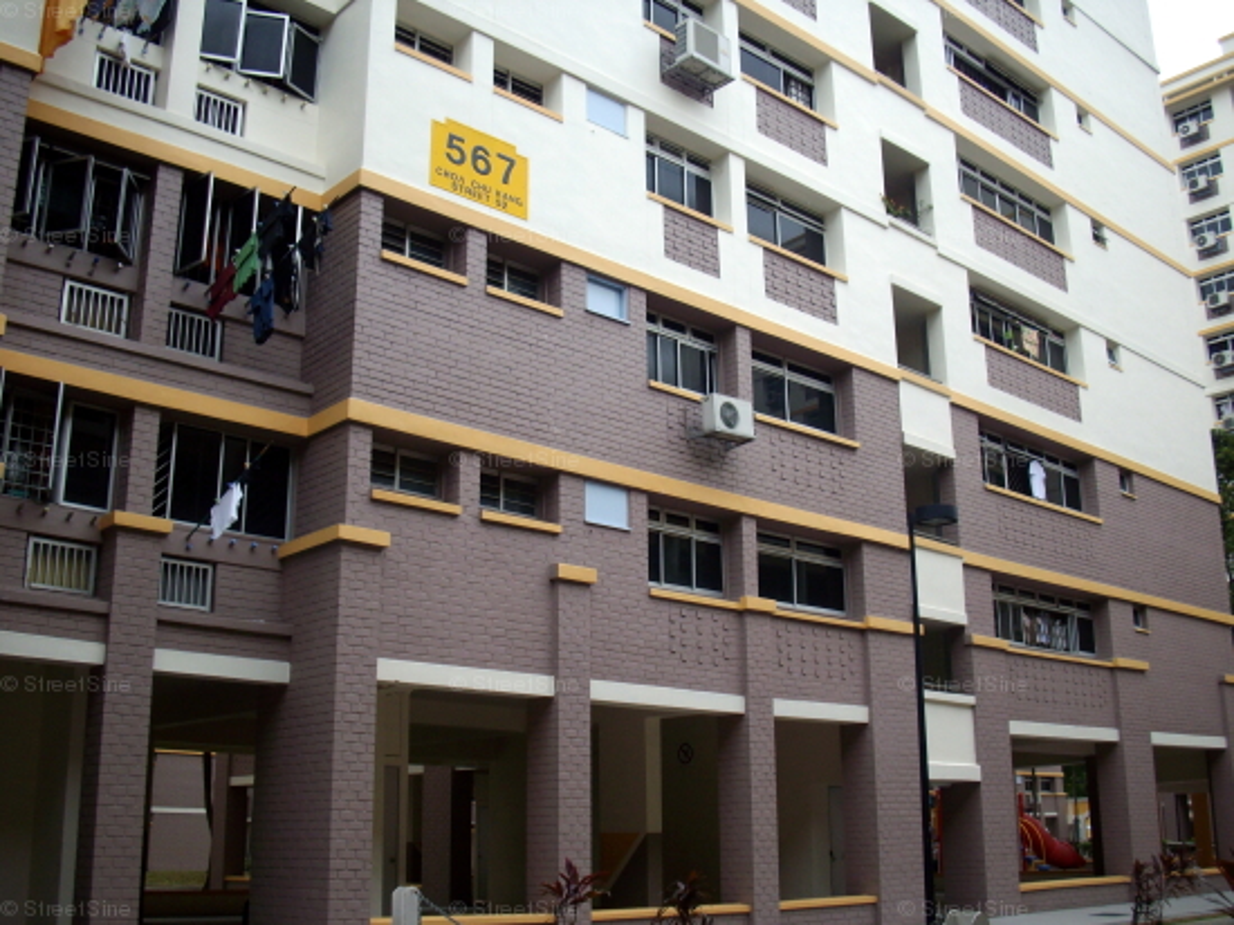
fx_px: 1318
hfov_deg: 50.2
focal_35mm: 37
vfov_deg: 38.6
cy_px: 462
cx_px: 617
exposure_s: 1/125
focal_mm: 6.2
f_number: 5.6
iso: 80
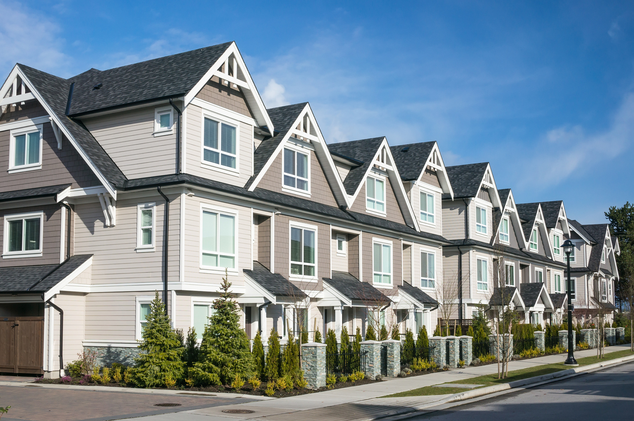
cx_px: 317
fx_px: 792
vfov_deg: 29.8
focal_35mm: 45
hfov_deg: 43.6
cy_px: 210
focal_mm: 30
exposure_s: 1/320
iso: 200
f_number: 8
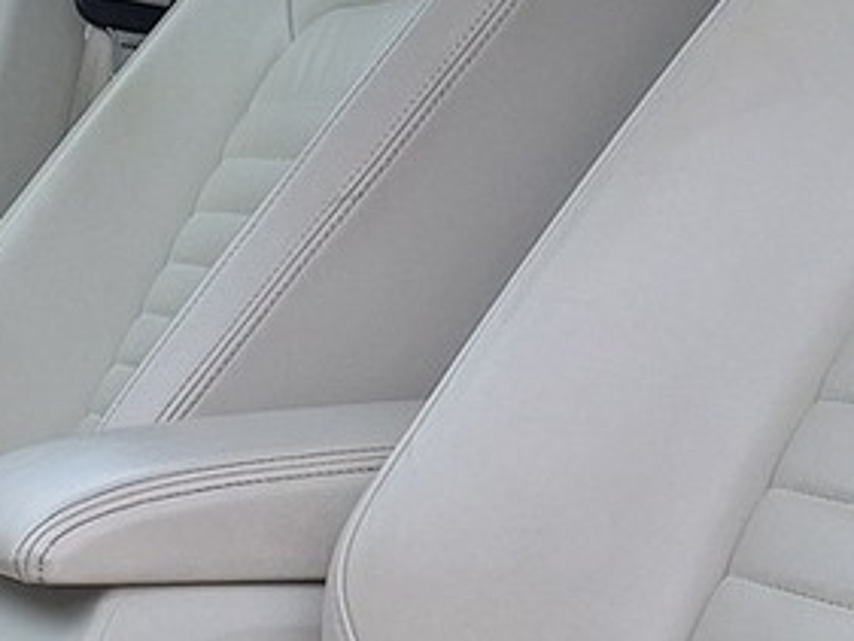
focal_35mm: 118
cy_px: 489
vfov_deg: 12.5
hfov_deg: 16.0
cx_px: -164
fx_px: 2912
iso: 40
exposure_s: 1/414
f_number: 1.8
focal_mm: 5.54
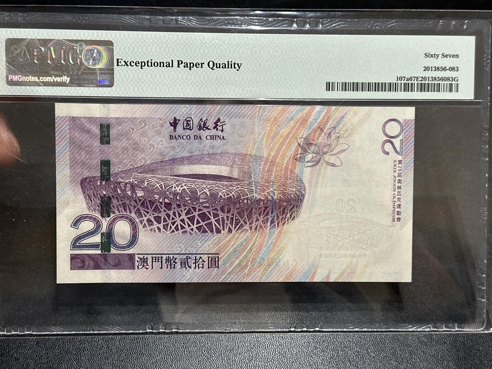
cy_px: 184
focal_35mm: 48
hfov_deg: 39.7
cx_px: 246
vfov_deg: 30.3
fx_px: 682
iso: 125
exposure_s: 1/50
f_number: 1.78
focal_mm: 6.86
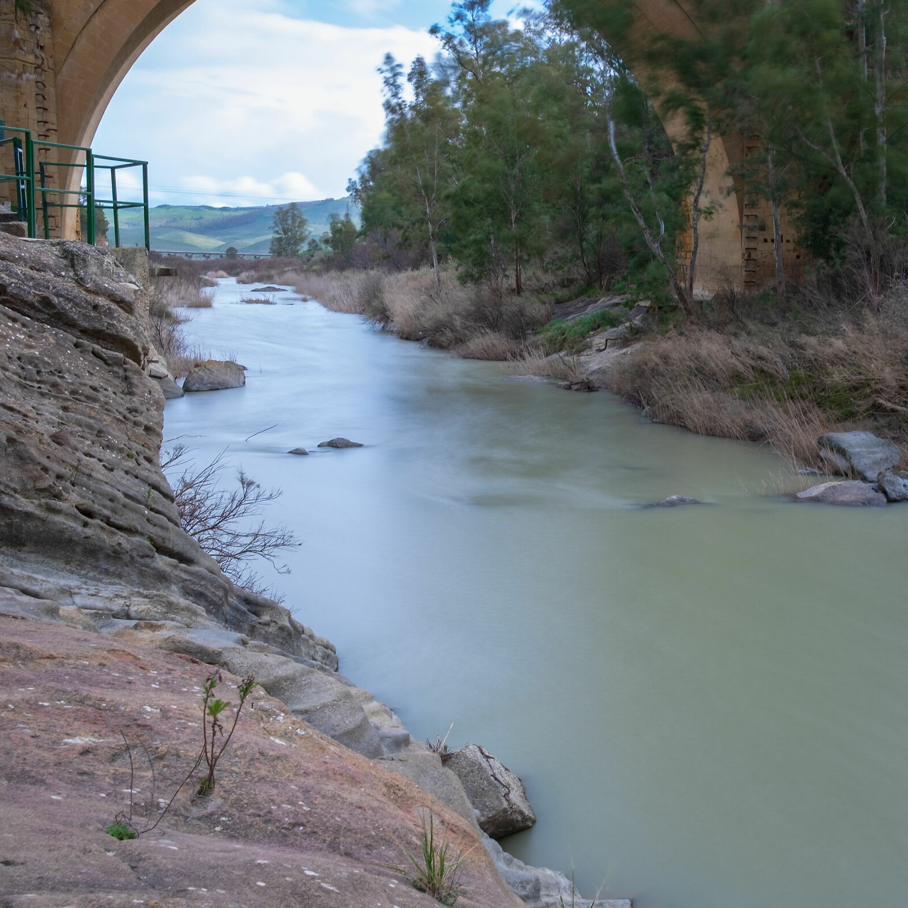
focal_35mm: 45
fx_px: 1335
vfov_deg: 37.6
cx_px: 602
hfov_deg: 37.2
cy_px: 452
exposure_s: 20
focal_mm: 23
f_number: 11
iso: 200
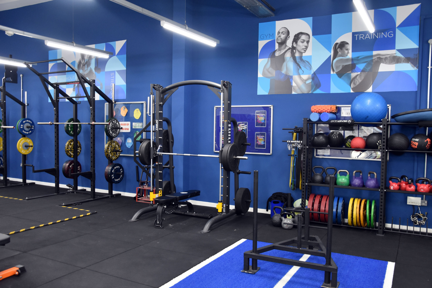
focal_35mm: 32
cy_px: 144
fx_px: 378
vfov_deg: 41.7
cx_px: 216
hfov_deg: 59.5
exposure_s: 1/60
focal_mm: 21
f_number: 4
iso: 1000
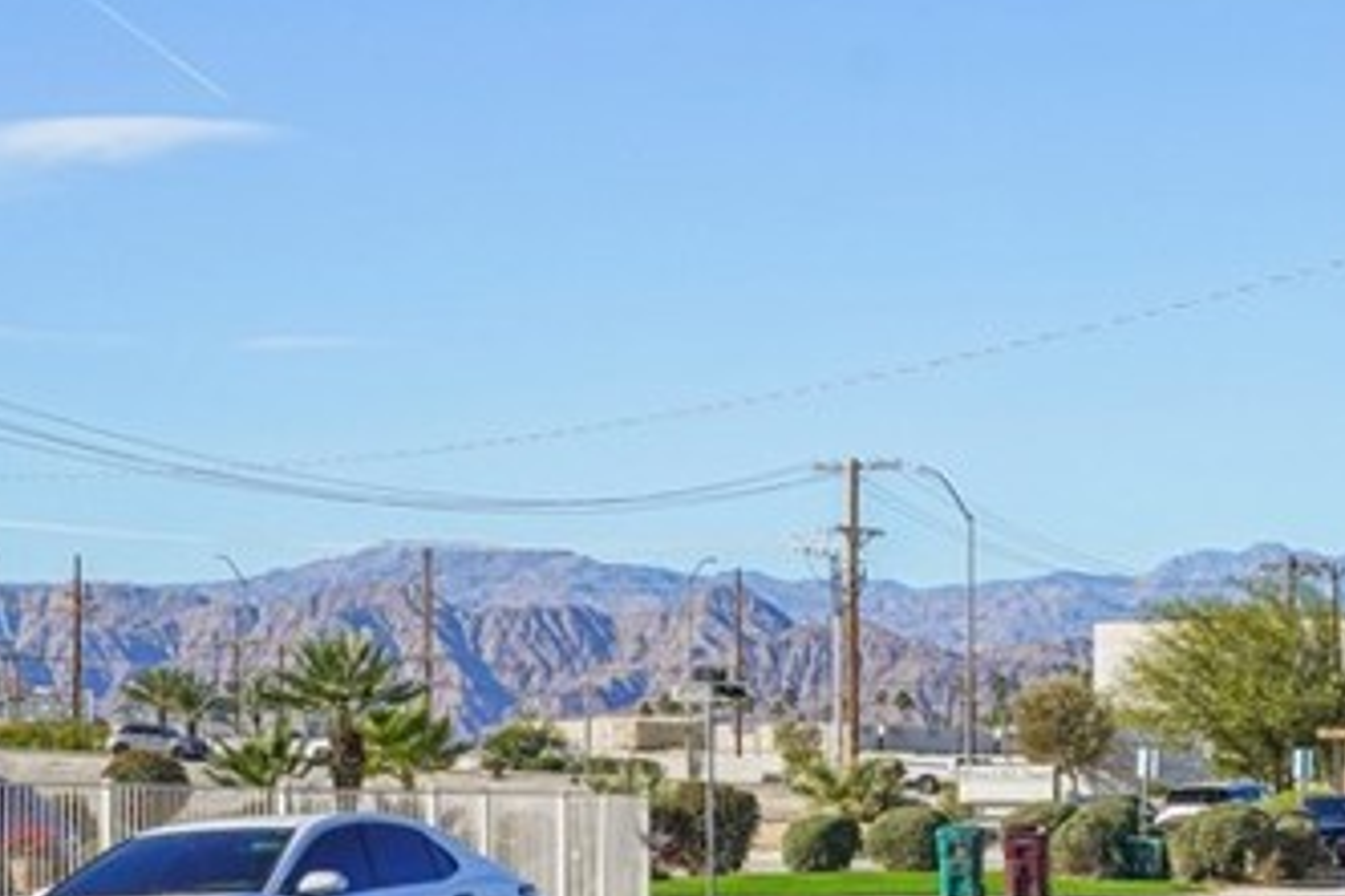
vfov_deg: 12.6
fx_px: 4033
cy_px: 665
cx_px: 1070
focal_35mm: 108
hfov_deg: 18.8
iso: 100
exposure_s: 1/400
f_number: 8
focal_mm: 35
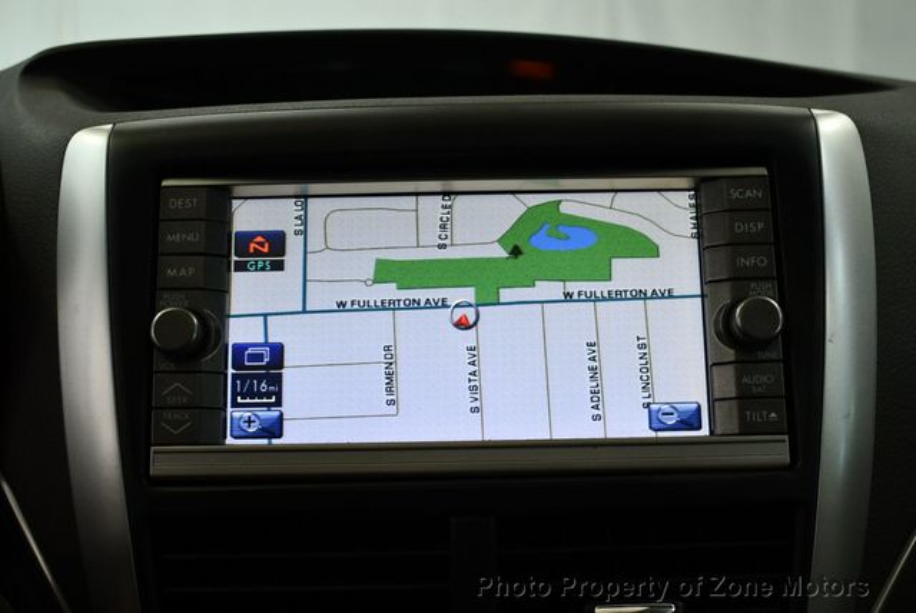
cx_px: 458
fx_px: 1171
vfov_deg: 29.3
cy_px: 306
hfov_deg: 42.7
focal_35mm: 46
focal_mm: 23
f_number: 3.8
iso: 800
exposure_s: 1/125
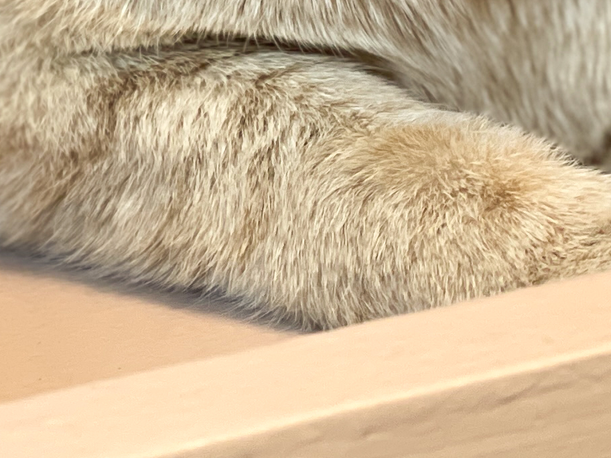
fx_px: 4060
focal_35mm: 230
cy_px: -238
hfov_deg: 8.6
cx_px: 109
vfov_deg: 6.4
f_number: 2
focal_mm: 6
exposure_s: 1/62
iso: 160
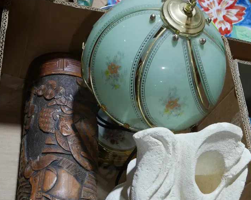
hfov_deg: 33.6
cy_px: 140
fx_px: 416
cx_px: 130
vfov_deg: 26.9
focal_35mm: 56
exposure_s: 1/60
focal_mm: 20
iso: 250
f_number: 4.5
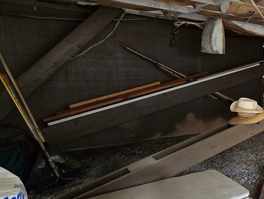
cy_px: 126
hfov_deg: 38.6
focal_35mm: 33
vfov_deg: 42.6
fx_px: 252
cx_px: 325
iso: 250
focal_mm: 2.2
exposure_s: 1/60
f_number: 2.2
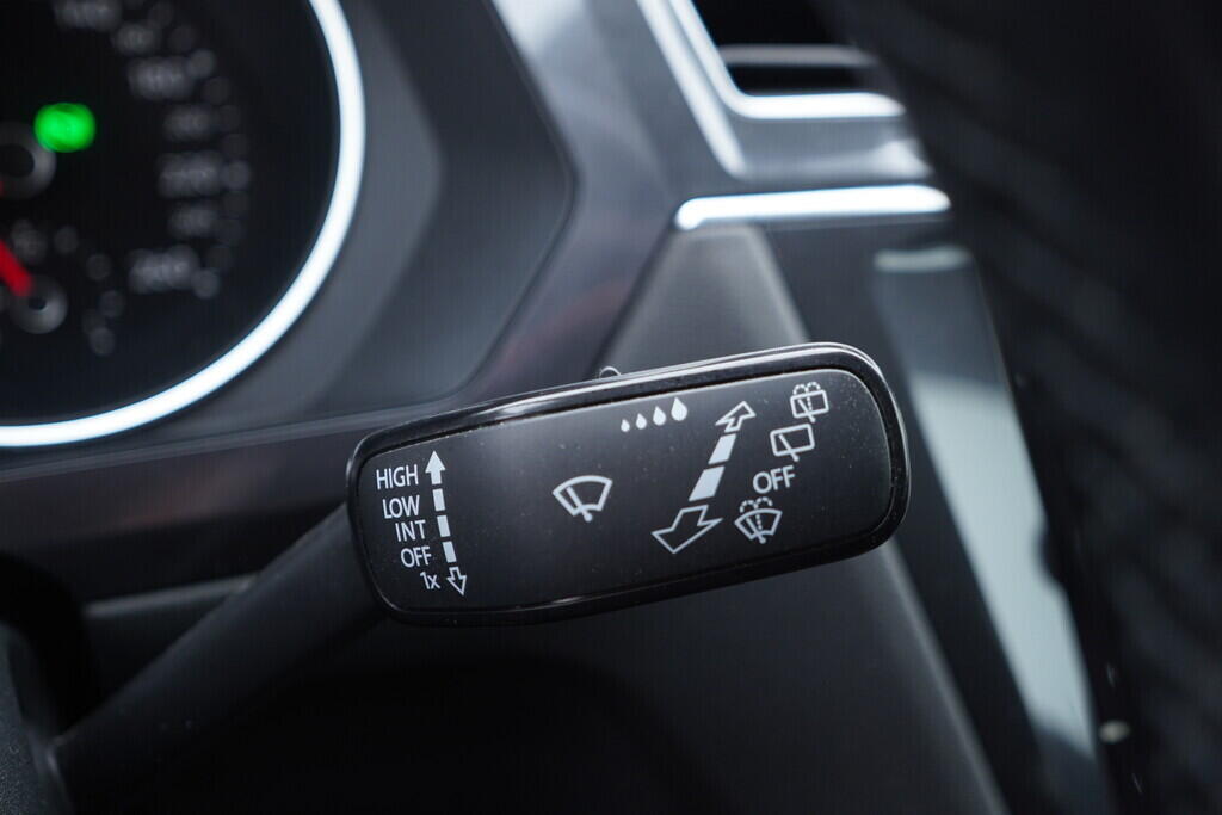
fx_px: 1222
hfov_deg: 53.1
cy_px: 408
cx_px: 611
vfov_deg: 36.9
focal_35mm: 36
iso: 320
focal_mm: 24
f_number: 2.8
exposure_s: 1/40
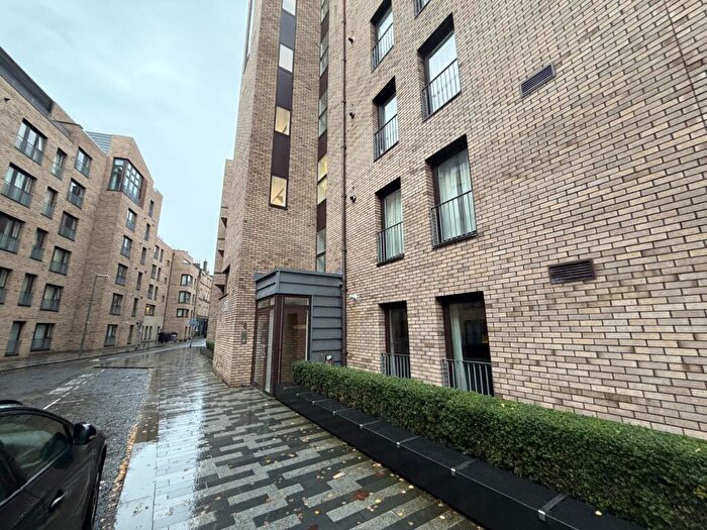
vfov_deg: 85.7
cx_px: 354
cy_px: 265
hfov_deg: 102.1
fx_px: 286
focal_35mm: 14
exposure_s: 1/63
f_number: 2.2
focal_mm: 2.22
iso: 320
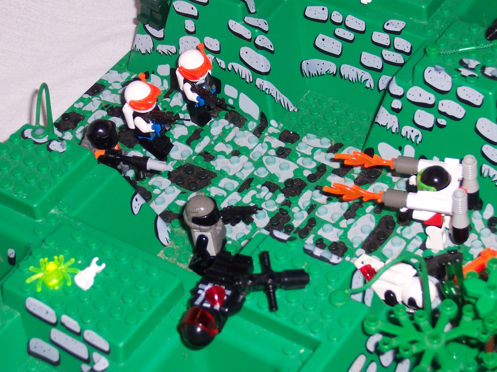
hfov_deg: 17.3
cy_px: 186
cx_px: 248
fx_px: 1637
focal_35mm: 114
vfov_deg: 13.0
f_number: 4.8
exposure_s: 1/90
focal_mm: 17.6
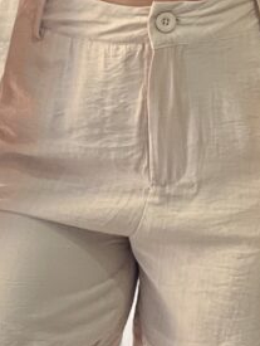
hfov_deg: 5.7
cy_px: -140
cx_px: 136
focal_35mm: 261
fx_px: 2608
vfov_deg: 7.5
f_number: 2.8
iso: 100
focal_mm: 9
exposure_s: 1/120
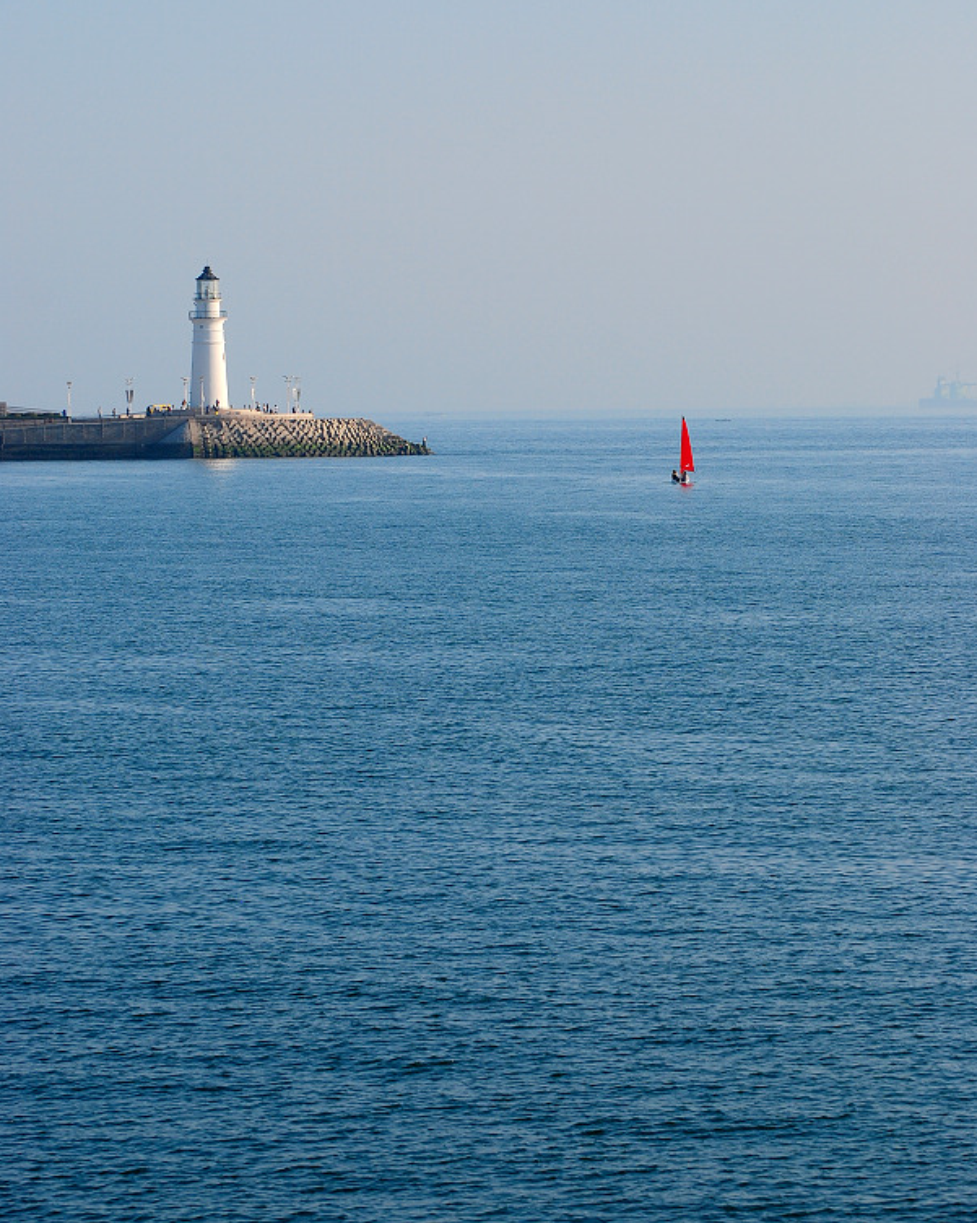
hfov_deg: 10.2
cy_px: 571
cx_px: 489
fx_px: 5497
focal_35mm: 152
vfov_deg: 12.7
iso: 100
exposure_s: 1/400
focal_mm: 90
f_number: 8
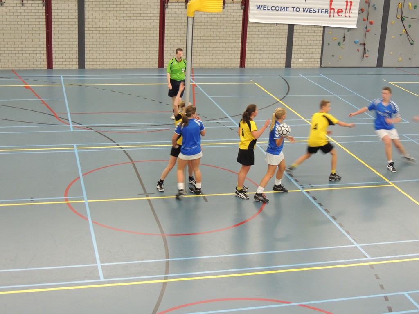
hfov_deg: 34.9
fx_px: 666
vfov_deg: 26.6
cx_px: 210
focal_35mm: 55
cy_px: 157
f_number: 3.7
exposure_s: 1/25
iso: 400
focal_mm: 9.8
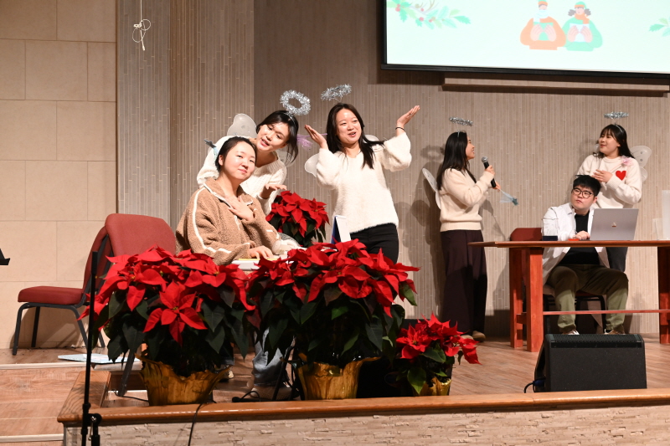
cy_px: 223
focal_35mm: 51
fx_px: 949
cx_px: 335
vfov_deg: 26.5
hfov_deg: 38.9
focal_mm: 51
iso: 1800
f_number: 4
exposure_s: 1/125
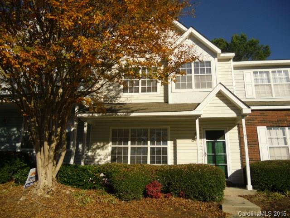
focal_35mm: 27
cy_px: 109
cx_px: 145
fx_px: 226
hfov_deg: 65.3
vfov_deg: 51.4
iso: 64
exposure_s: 1/200
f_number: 8
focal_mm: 4.9
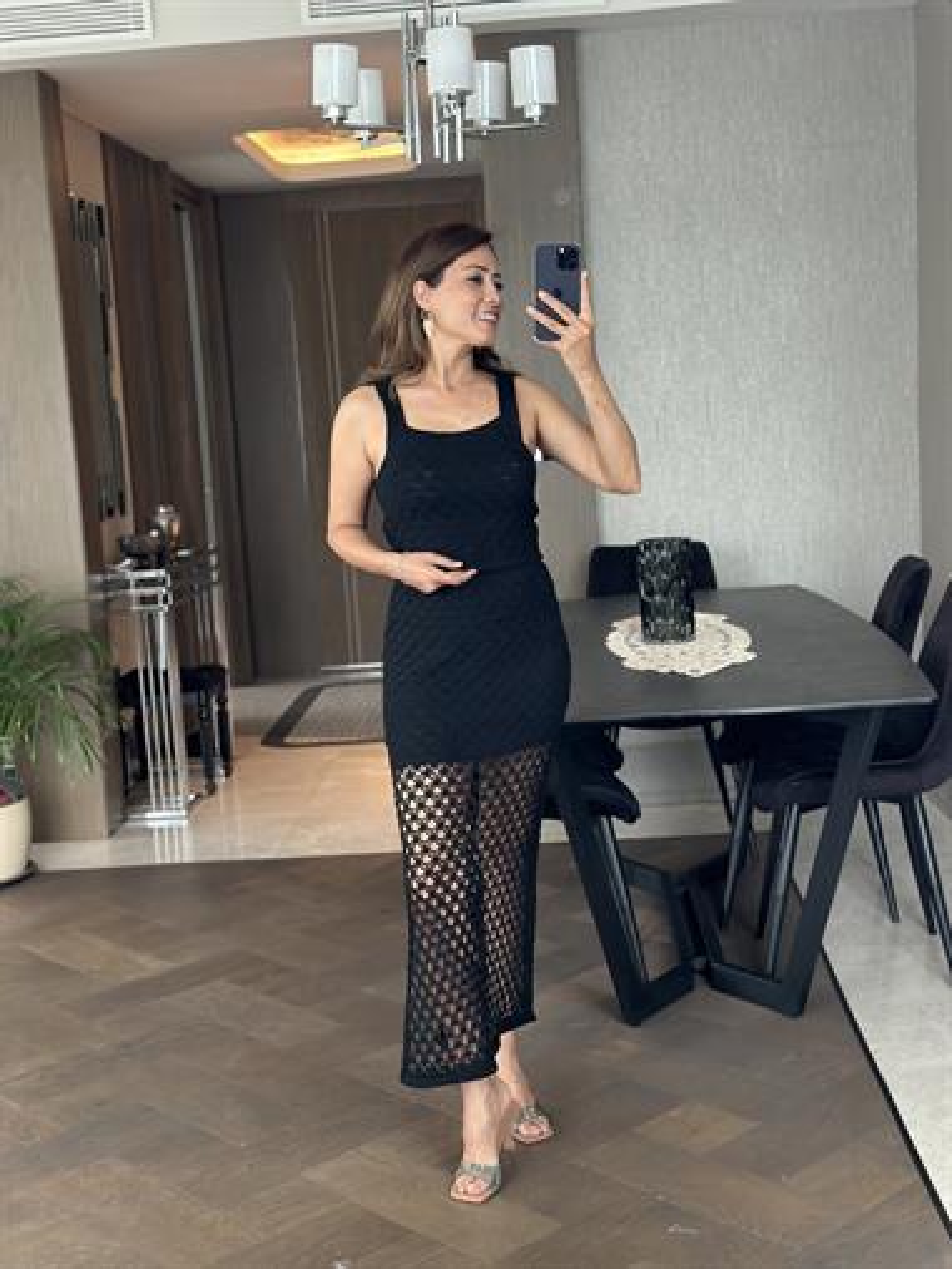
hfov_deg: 30.3
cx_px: 476
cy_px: 634
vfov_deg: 39.6
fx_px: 1759
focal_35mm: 48
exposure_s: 1/60
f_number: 1.78
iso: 250
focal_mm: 6.86
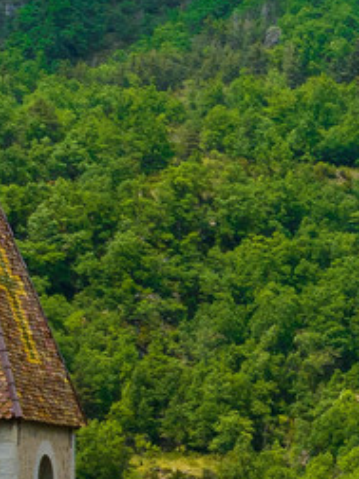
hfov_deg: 9.3
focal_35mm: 152
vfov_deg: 12.7
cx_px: 633
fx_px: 2102
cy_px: 534
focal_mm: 12.3
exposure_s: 1/240
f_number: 8
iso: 200
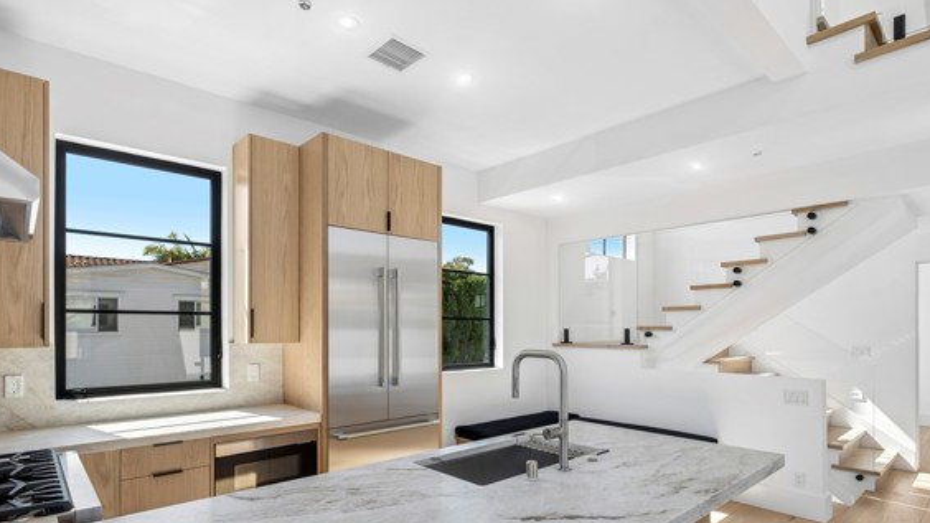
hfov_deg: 89.6
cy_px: 322
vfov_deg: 57.7
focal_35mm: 19
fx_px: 468
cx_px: 460
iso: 200
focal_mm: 16
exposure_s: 1/60
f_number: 9
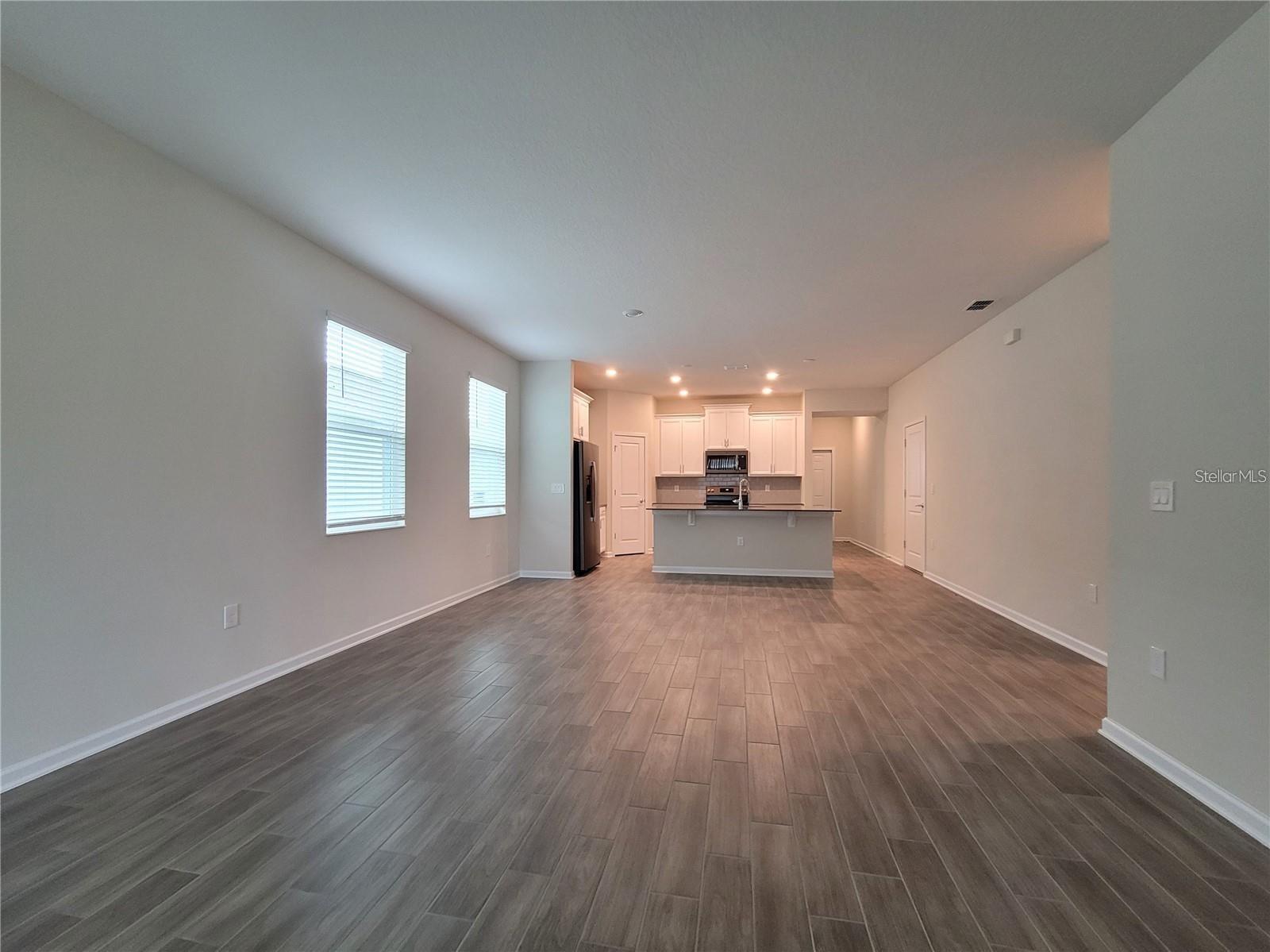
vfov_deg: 89.9
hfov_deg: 106.2
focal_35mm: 13
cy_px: 476
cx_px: 635
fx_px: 477
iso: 320
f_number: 2.2
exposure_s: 1/59.2
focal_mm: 2.2
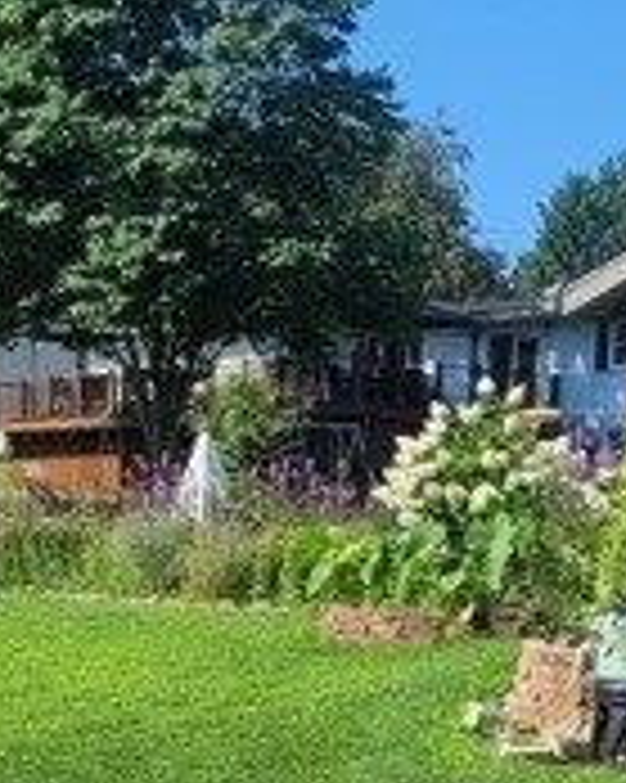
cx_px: 378
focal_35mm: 112
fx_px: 2596
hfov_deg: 13.7
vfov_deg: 16.3
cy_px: 1004
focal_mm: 5.4
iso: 40
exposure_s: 1/2088
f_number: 1.8
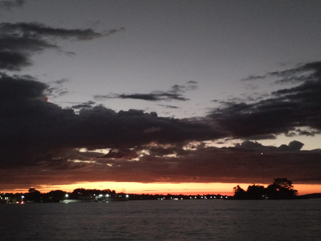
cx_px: 160
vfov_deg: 25.7
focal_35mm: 57
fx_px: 529
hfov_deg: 33.8
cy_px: 120
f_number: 1.8
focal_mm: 4.75
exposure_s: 1/14.3
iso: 2940
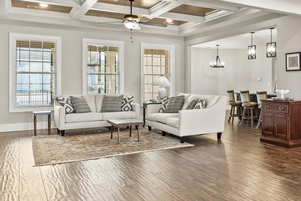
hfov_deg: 45.7
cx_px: 284
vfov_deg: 35.8
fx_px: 309
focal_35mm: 37
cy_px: 81
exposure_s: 1/1.67
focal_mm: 16
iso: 250
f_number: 7.1
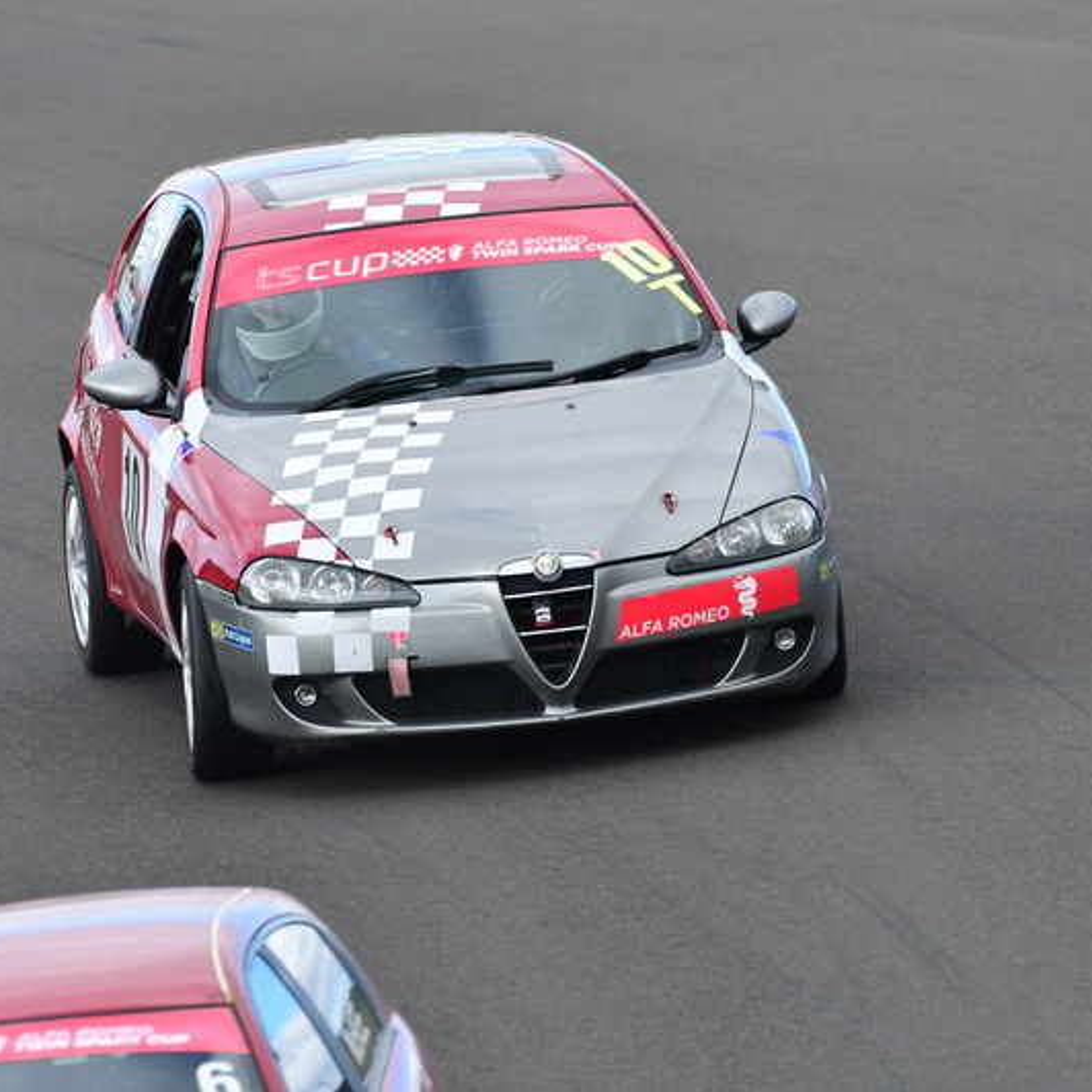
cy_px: 546
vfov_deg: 2.0
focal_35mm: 863
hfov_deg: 2.0
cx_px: 450
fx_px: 30801
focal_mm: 450
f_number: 7.1
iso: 640
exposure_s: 1/640
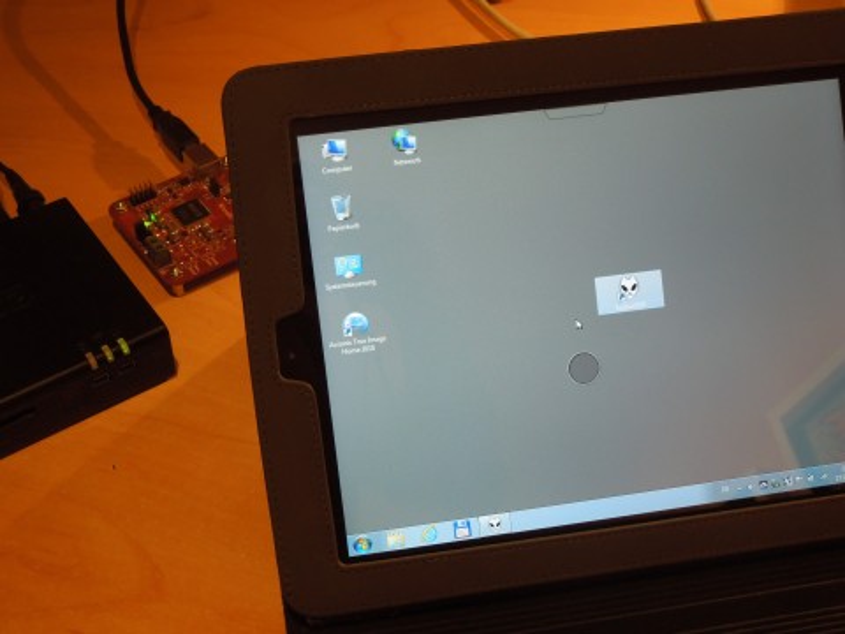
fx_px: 1318
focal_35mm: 54
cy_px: 317
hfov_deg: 35.5
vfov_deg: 27.0
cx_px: 422
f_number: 4.2
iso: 400
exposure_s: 1/30
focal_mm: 9.8
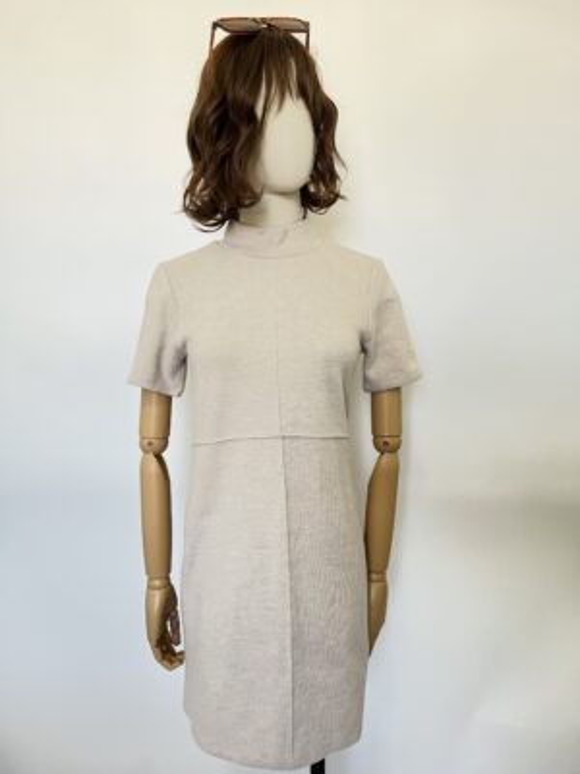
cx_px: 290
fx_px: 581
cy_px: 387
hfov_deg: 53.1
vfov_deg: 67.3
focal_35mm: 26
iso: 160
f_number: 1.6
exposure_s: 1/60
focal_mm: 5.1
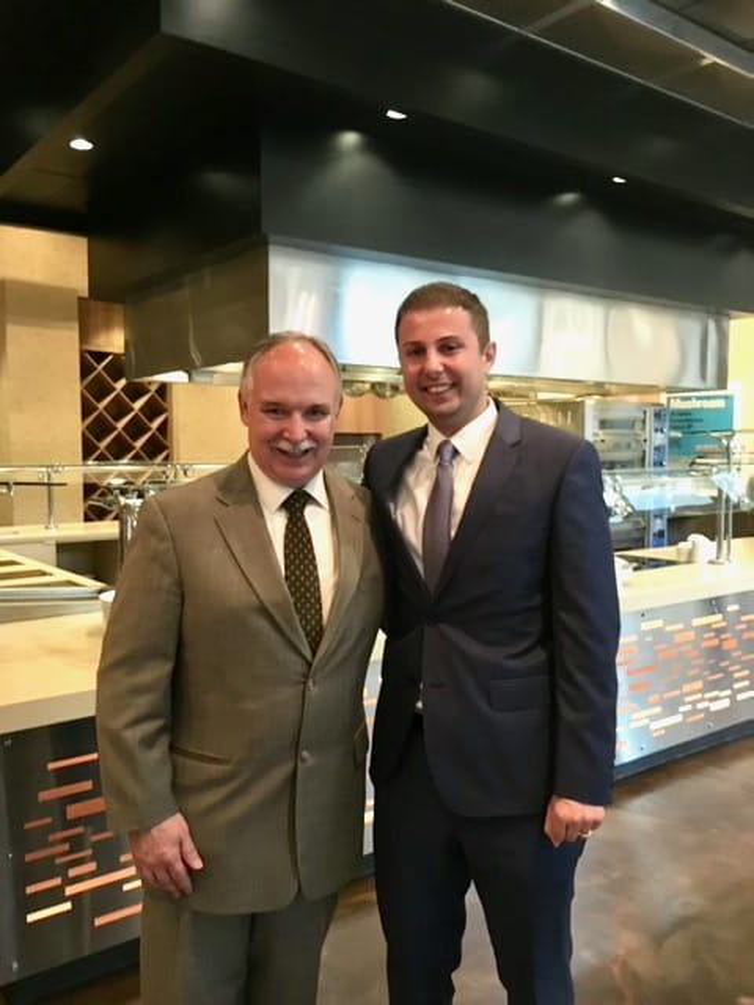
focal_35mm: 29
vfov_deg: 61.7
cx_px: 377
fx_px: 842
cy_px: 502
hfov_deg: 48.2
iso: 320
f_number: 2.2
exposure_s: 1/15
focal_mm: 4.15
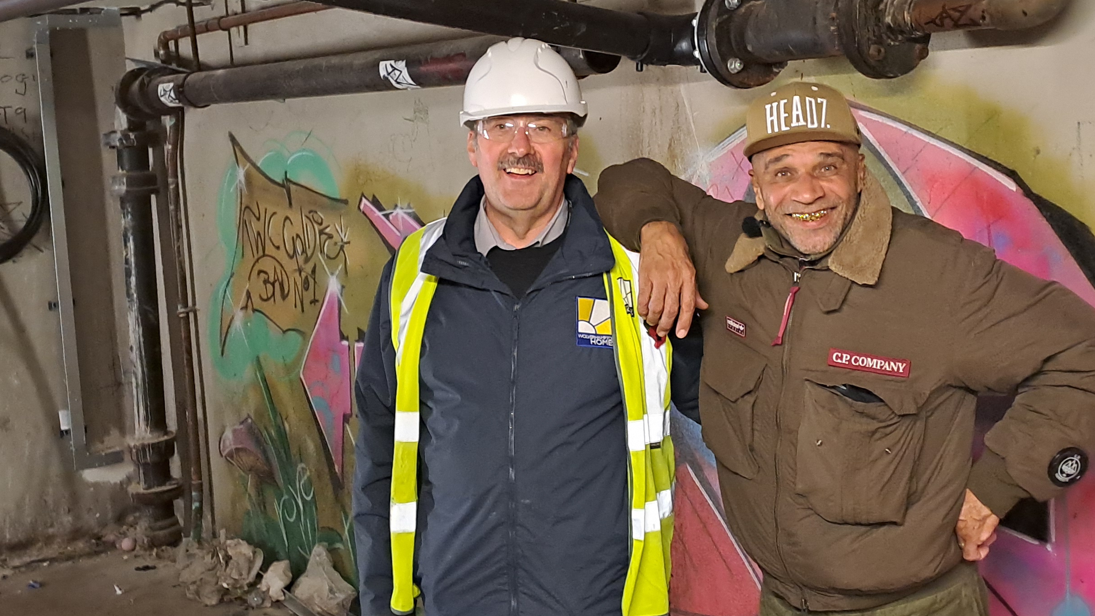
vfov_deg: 26.5
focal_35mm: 45
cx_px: 621
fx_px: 1307
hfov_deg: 45.4
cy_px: 236
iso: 400
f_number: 1.8
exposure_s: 1/25
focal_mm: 4.65
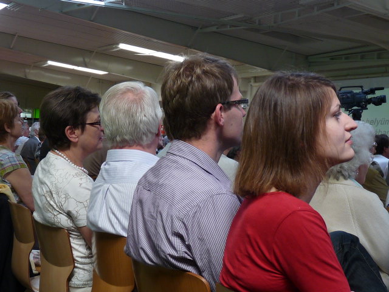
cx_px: 194
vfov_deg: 22.6
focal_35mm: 65
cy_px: 146
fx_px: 730
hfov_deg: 29.8
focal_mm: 6.6
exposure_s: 1/60
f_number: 3
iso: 100
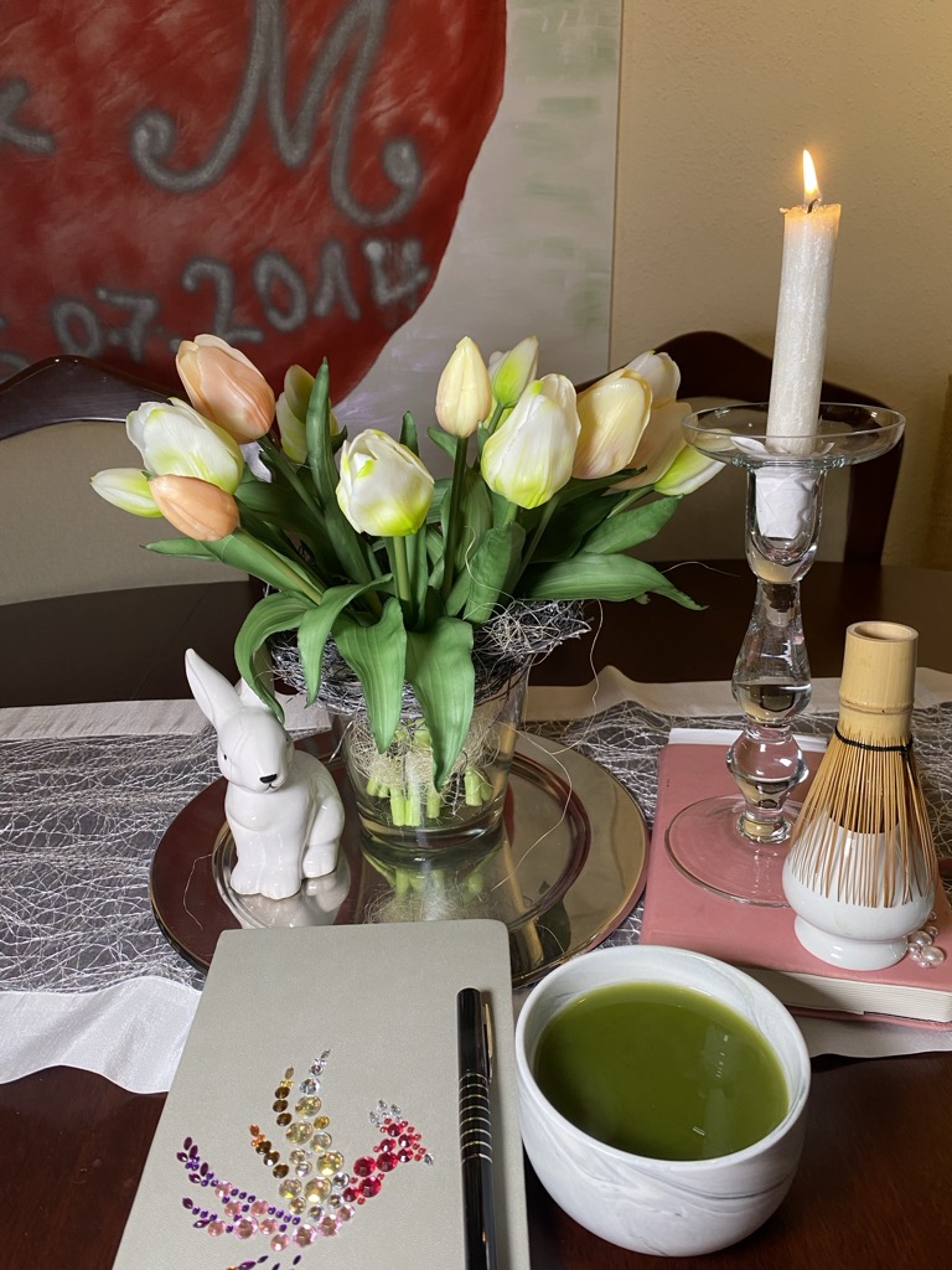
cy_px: 635
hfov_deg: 53.1
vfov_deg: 67.3
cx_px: 476
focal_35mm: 26
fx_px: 953
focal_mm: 4.25
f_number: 1.8
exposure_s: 1/50
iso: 100
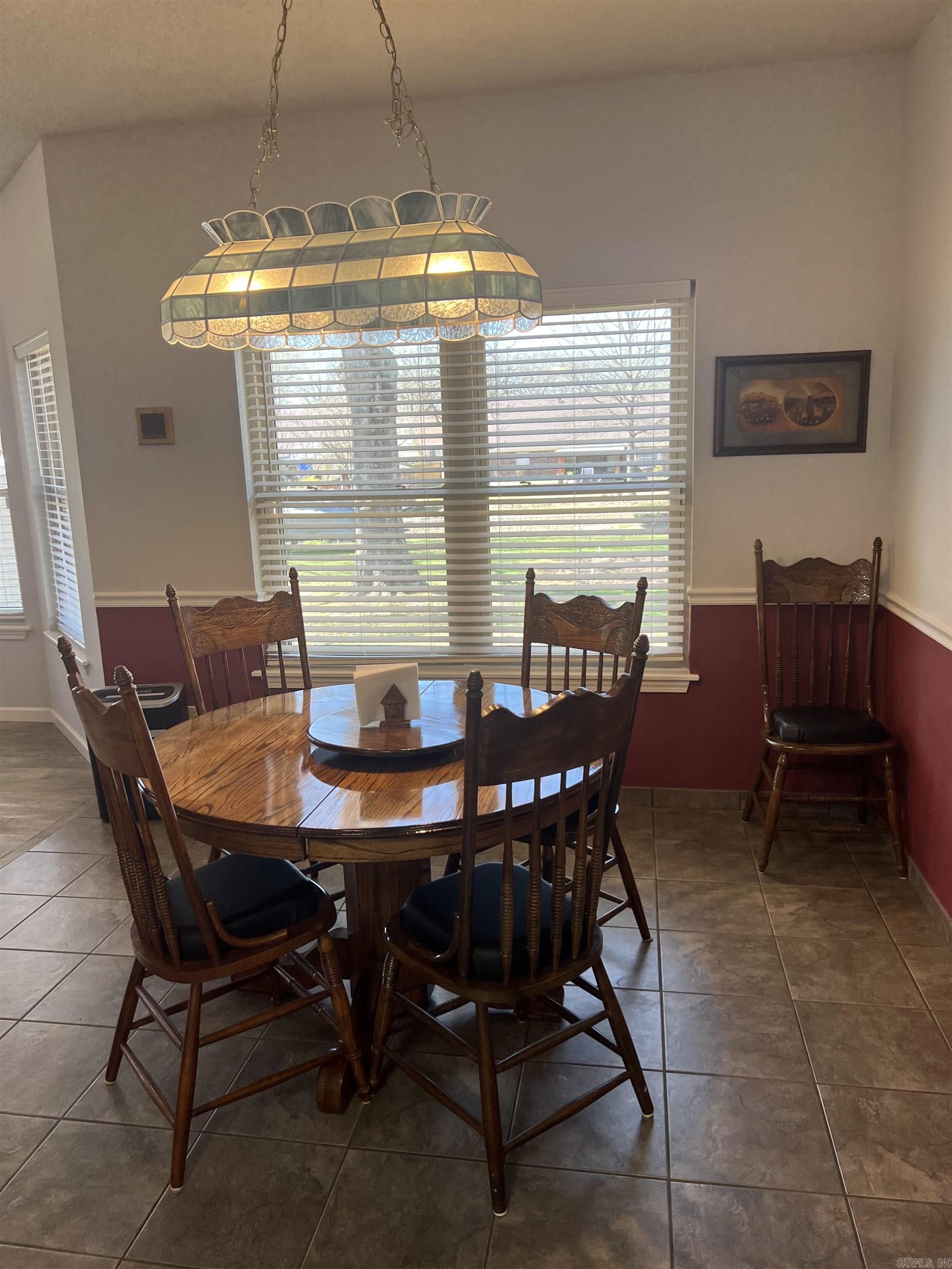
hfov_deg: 53.1
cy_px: 634
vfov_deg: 67.3
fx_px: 953
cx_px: 476
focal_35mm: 26
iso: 64
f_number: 1.5
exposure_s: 1/120
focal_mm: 5.7
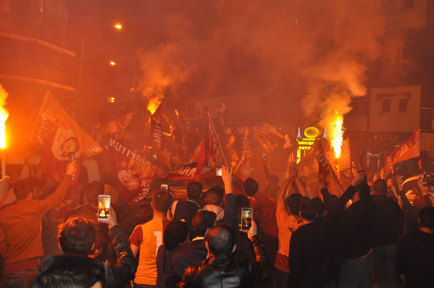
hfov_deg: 41.2
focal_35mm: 48
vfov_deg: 28.0
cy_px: 144
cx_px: 217
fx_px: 578
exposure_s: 1/80
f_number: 4.2
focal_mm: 32
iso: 800
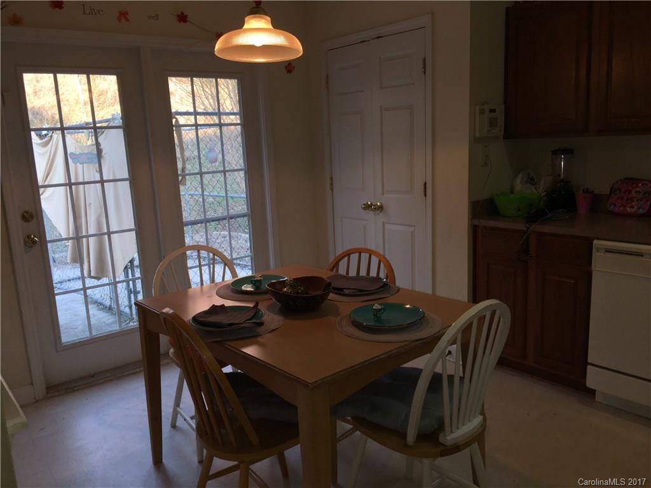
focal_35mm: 29
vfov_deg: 48.2
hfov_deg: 61.7
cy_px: 244
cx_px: 326
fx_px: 545
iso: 25
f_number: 2.2
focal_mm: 4.15
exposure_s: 1/50
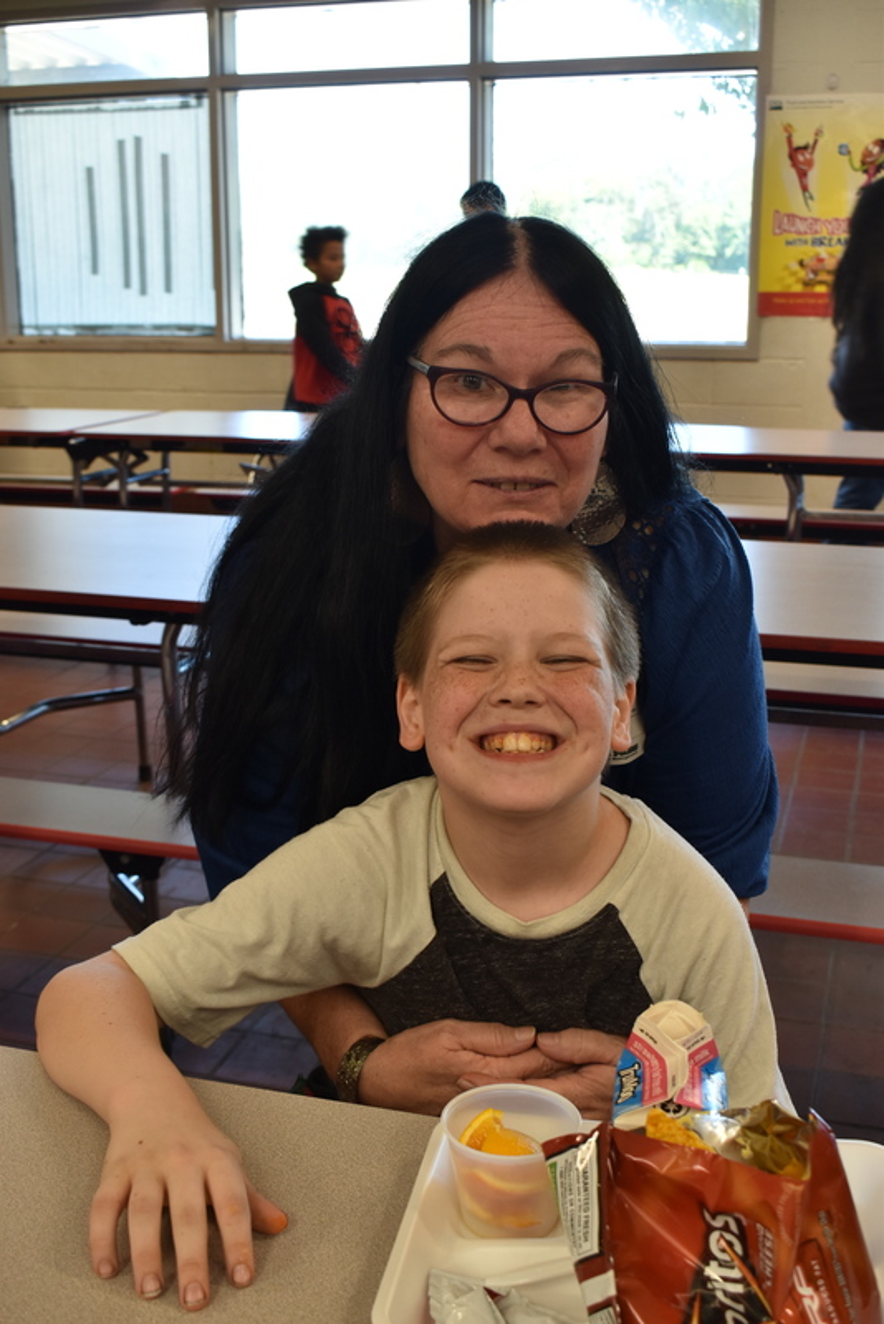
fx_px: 1435
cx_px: 442
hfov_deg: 34.2
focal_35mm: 39
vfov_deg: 49.5
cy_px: 662
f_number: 7.1
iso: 320
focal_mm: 26
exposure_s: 1/40
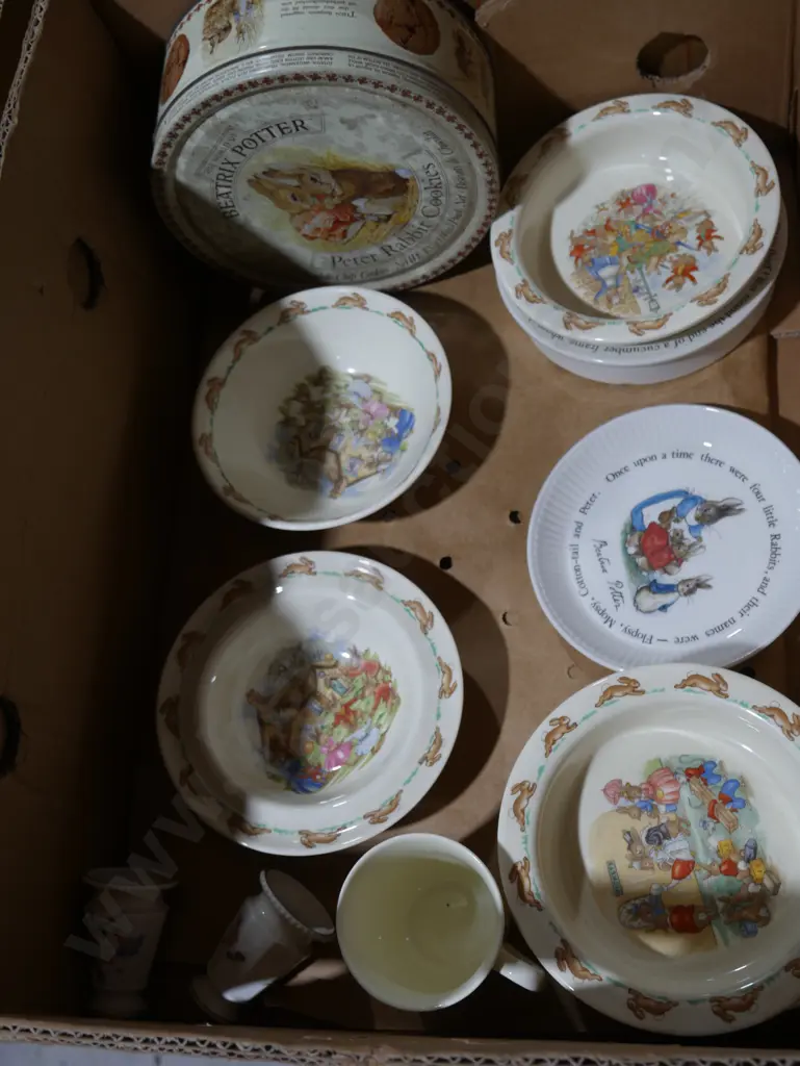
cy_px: 533
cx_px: 400
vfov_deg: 46.8
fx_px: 1232
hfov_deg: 36.0
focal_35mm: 40
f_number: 4.4
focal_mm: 20
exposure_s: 1/80
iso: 200
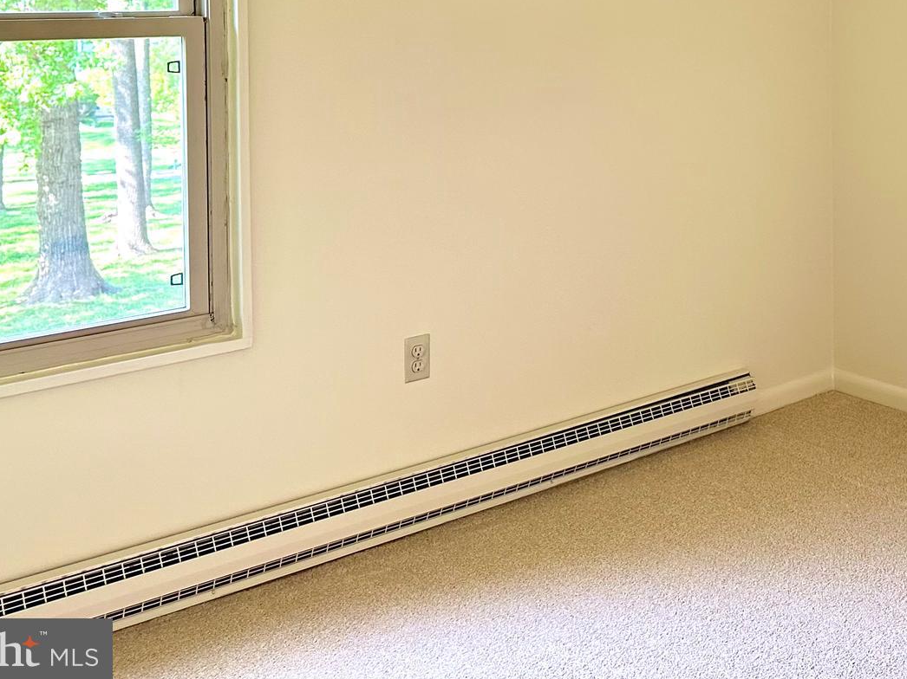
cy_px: 24
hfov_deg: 38.2
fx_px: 1231
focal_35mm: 47
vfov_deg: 29.2
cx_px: 784
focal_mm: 6.86
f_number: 1.78
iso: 160
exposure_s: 1/120
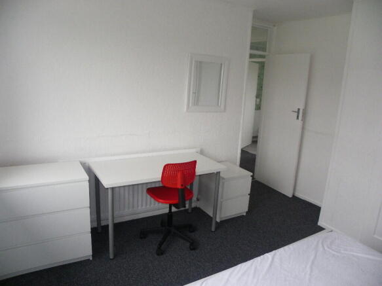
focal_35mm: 26
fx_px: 287
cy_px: 143
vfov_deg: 53.0
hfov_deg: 67.3
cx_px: 191
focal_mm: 4.6
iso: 160
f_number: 2.8
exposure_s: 1/60
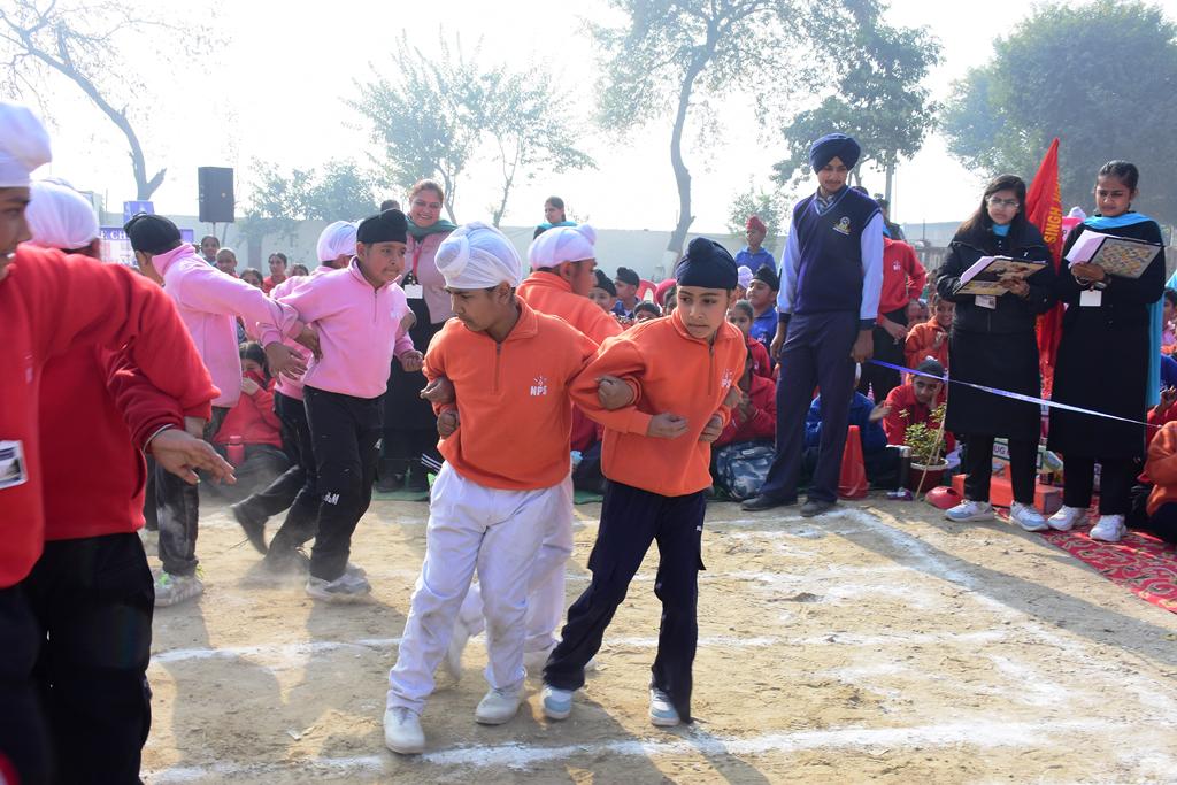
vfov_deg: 36.9
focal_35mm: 36
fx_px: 1177
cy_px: 392
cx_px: 588
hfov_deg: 53.1
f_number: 14
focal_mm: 24
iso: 200
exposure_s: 1/125
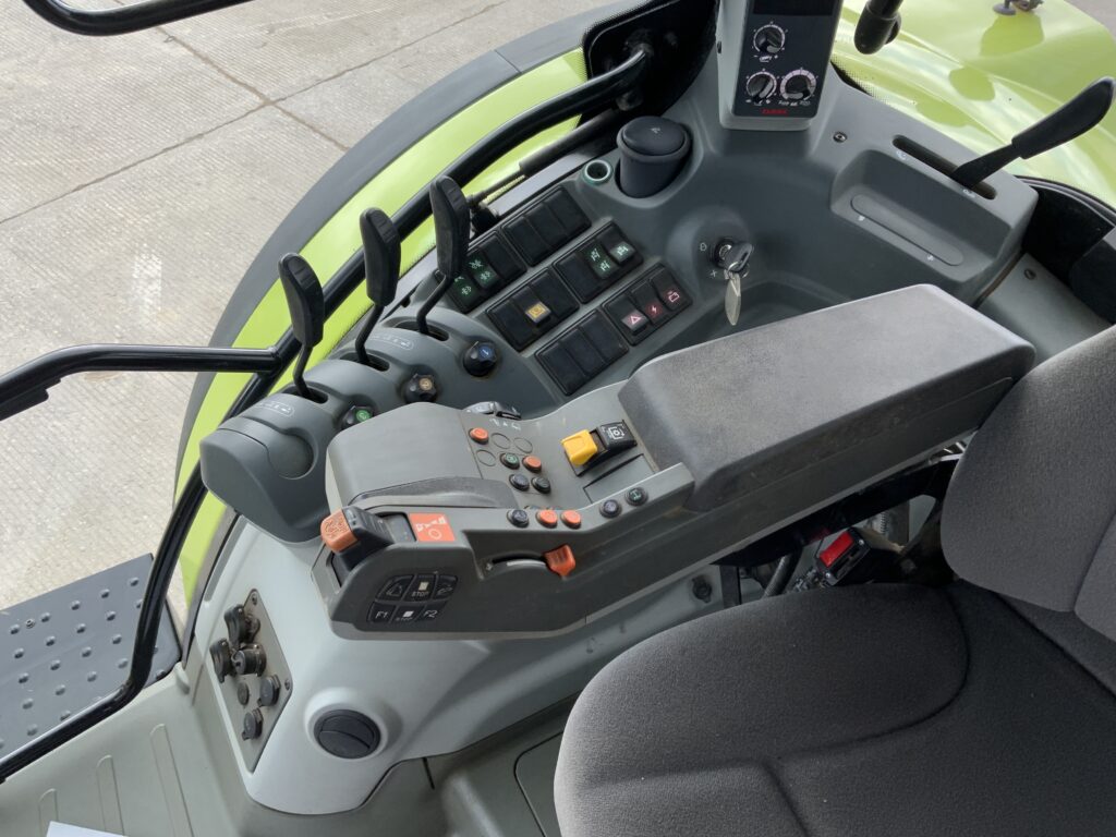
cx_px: 558
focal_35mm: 29
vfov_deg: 48.2
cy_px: 418
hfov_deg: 61.7
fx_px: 935
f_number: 1.8
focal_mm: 3
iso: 20
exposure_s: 1/122
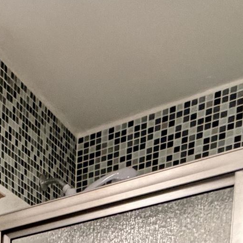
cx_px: -131
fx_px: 588
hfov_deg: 19.9
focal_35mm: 74
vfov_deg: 16.5
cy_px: 510
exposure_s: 1/60
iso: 250
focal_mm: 2.22
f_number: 2.2
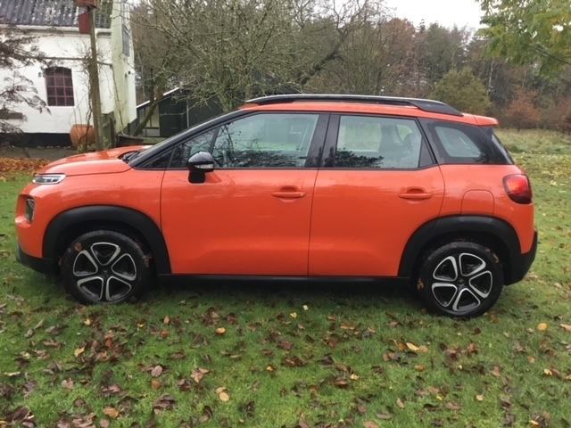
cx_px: 286
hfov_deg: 58.4
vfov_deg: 45.4
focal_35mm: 31
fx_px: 511
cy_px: 214
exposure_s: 1/33
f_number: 2.4
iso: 32
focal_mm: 3.3
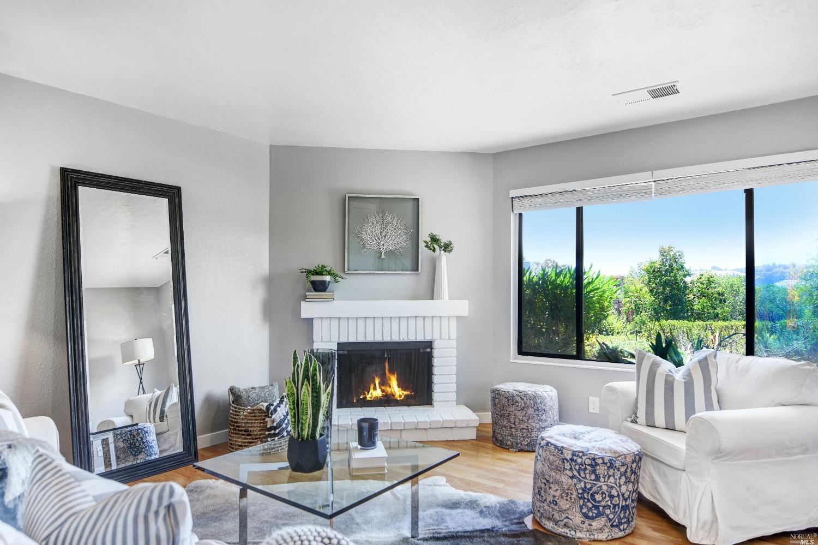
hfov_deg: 81.2
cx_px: 409
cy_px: 272
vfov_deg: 59.5
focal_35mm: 21
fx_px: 477
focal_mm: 14
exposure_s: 1/40
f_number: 3.2
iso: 100
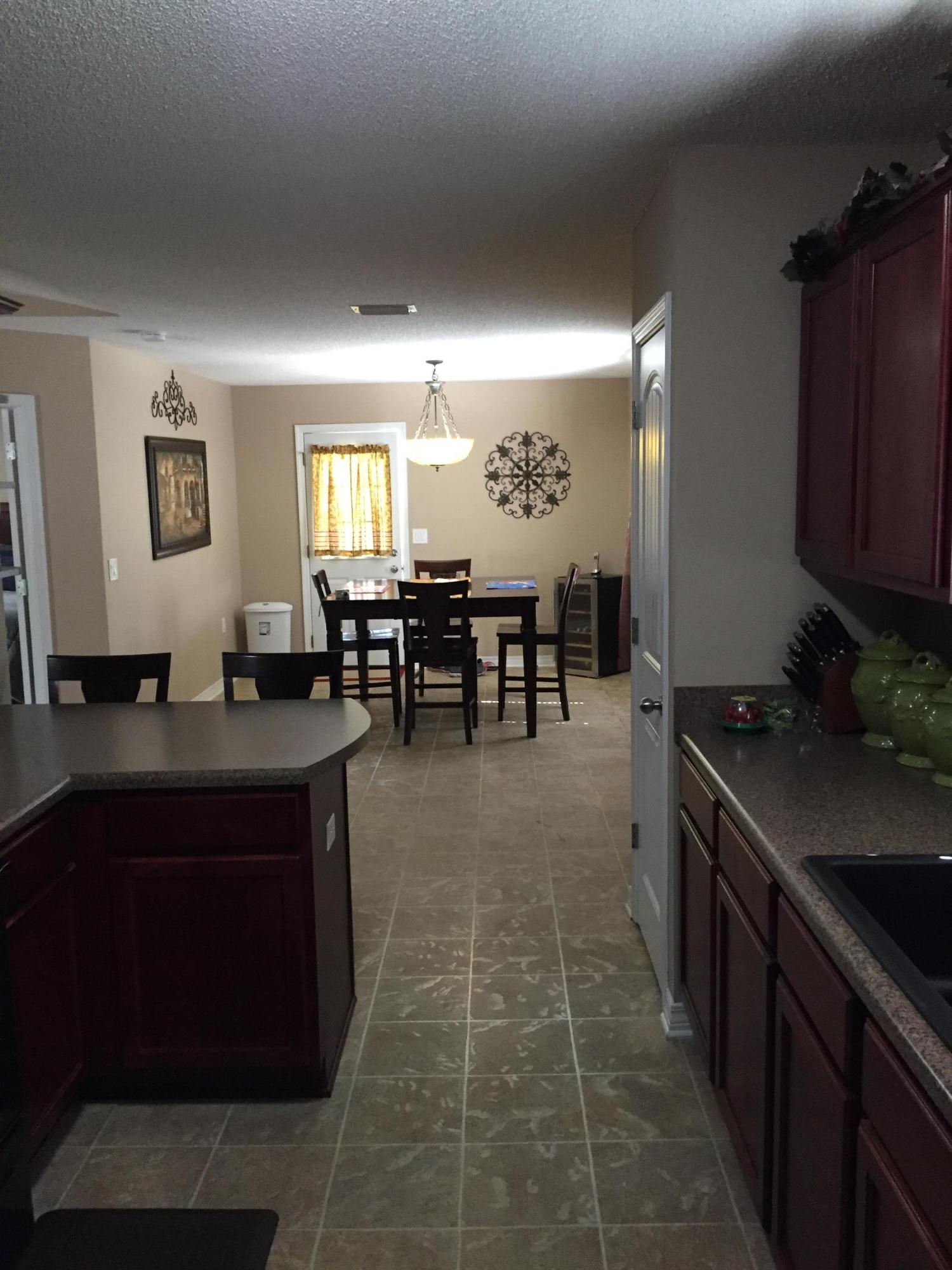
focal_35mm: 29
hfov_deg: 48.2
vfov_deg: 61.7
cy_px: 635
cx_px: 476
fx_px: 1063
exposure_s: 1/30
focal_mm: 4.15
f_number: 2.2
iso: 200
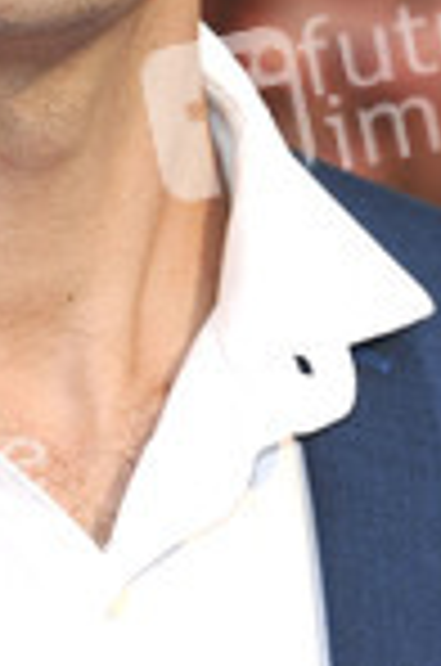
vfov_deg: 4.2
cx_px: -34
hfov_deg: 2.8
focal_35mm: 488
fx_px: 9009
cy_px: -130
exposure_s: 1/200
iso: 320
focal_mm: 120
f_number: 4
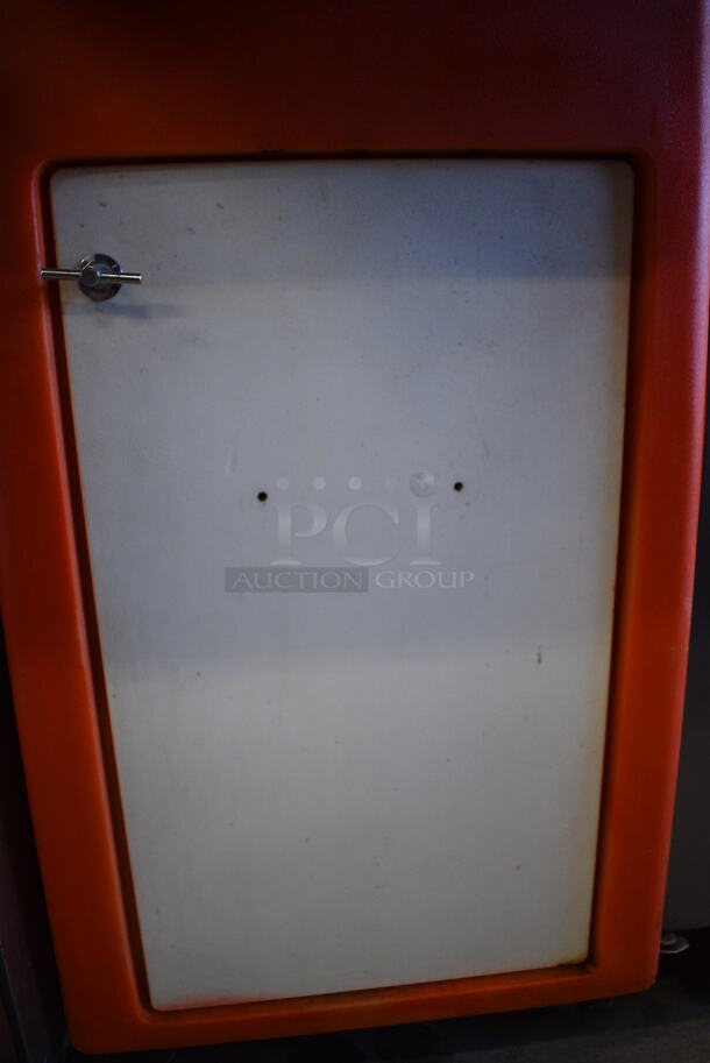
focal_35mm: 27
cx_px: 355
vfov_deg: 67.3
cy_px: 532
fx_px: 797
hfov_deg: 48.0
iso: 800
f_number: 3.5
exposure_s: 1/160
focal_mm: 18
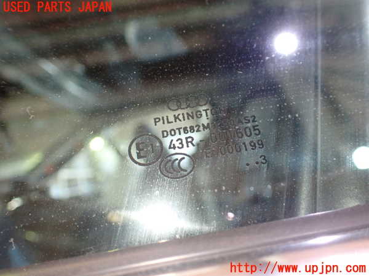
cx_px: 184
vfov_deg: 46.8
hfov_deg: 60.0
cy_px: 138
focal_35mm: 30
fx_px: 320
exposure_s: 1/80
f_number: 2.3
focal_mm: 5.4
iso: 800
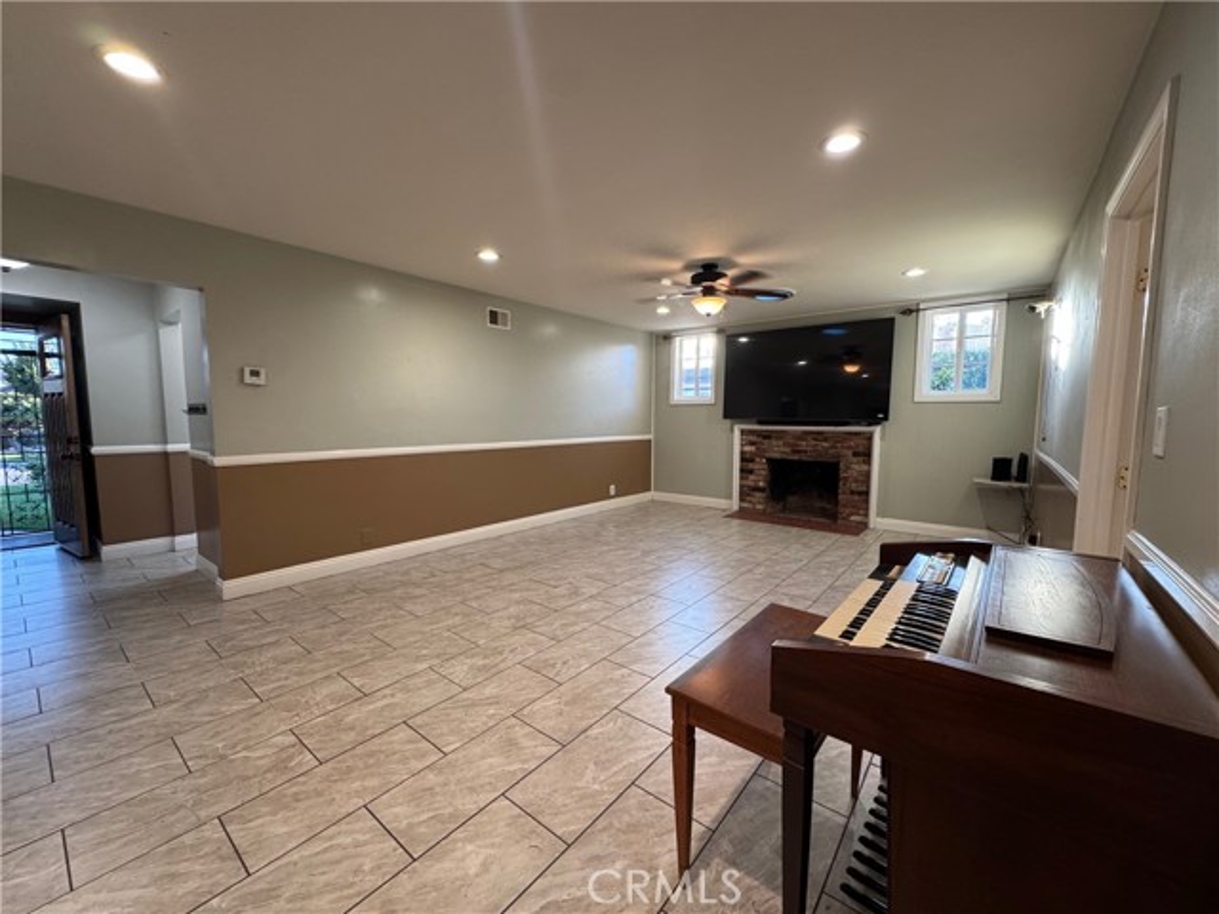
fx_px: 493
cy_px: 457
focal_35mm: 14
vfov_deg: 85.7
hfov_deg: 102.1
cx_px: 610
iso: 250
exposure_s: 1/60
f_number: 2.2
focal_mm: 2.22
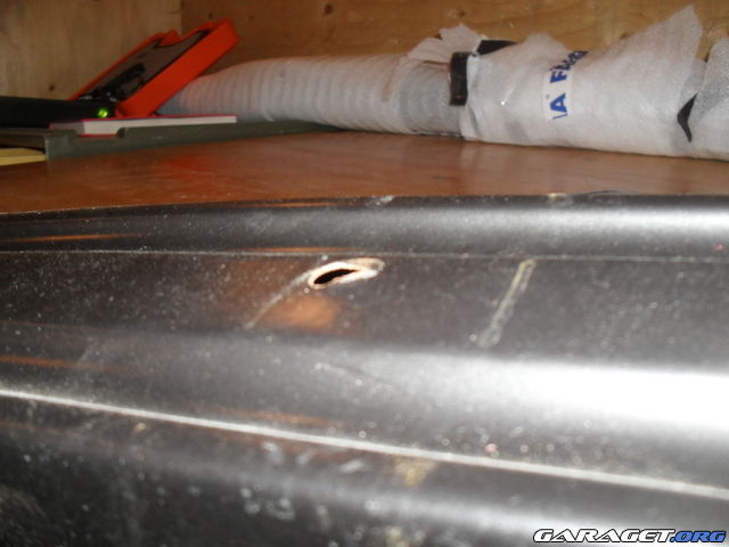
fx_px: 737
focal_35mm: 35
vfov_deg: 40.7
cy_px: 274
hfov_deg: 52.6
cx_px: 364
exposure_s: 1/45
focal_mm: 6.3
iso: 200
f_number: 3.2
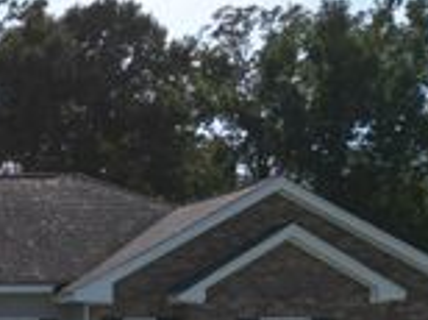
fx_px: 963
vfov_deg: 18.4
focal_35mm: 78
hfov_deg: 21.7
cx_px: -178
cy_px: 316
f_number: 1.7
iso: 110
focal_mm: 6.72
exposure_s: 1/4000
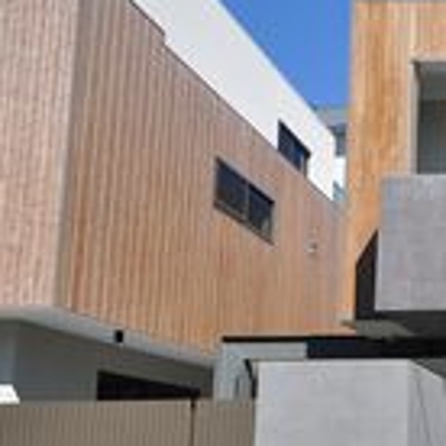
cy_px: 344
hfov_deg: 24.4
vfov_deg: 29.8
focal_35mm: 56
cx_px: 650
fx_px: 823
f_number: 9
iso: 200
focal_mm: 13
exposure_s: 1/320
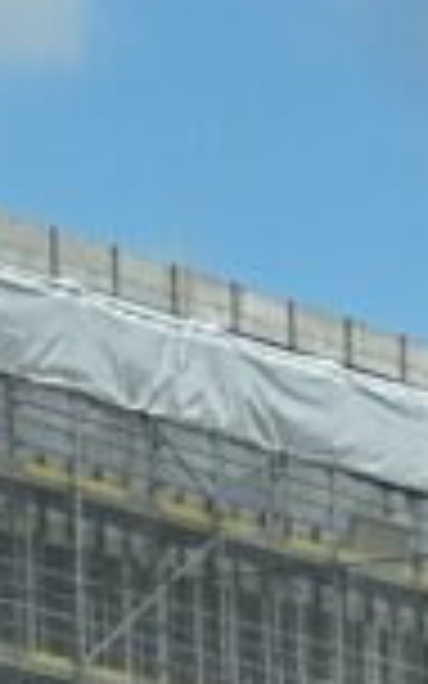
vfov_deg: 3.8
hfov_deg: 2.3
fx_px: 10265
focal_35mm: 550
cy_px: 477
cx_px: -1793
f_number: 2.8
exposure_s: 1/483
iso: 32
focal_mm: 9
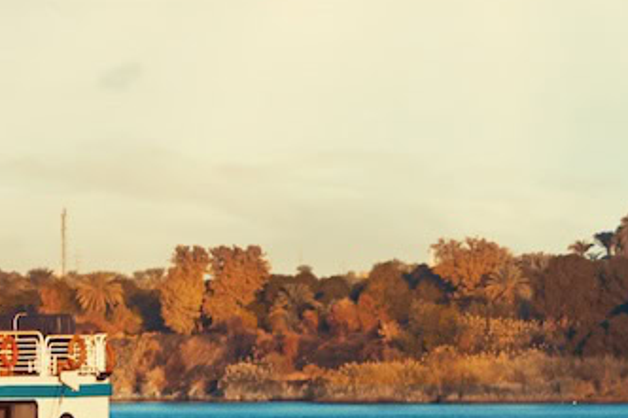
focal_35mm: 573
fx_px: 9990
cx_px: -1241
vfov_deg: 2.4
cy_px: 538
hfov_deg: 3.5
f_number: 9
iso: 100
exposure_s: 1/50
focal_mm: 95
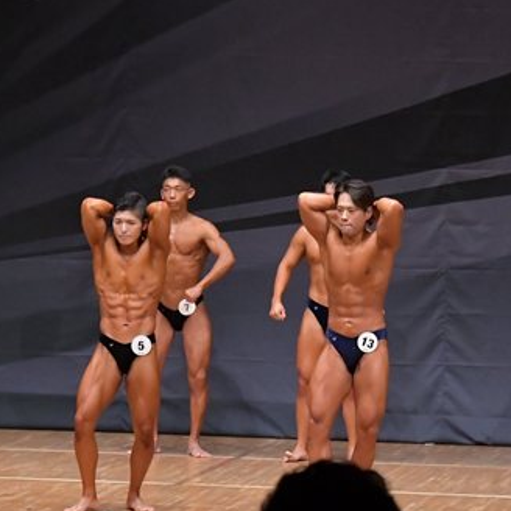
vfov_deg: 6.5
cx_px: 194
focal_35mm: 271
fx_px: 4526
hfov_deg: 6.5
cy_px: 371
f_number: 5.6
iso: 6400
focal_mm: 90
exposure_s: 1/400
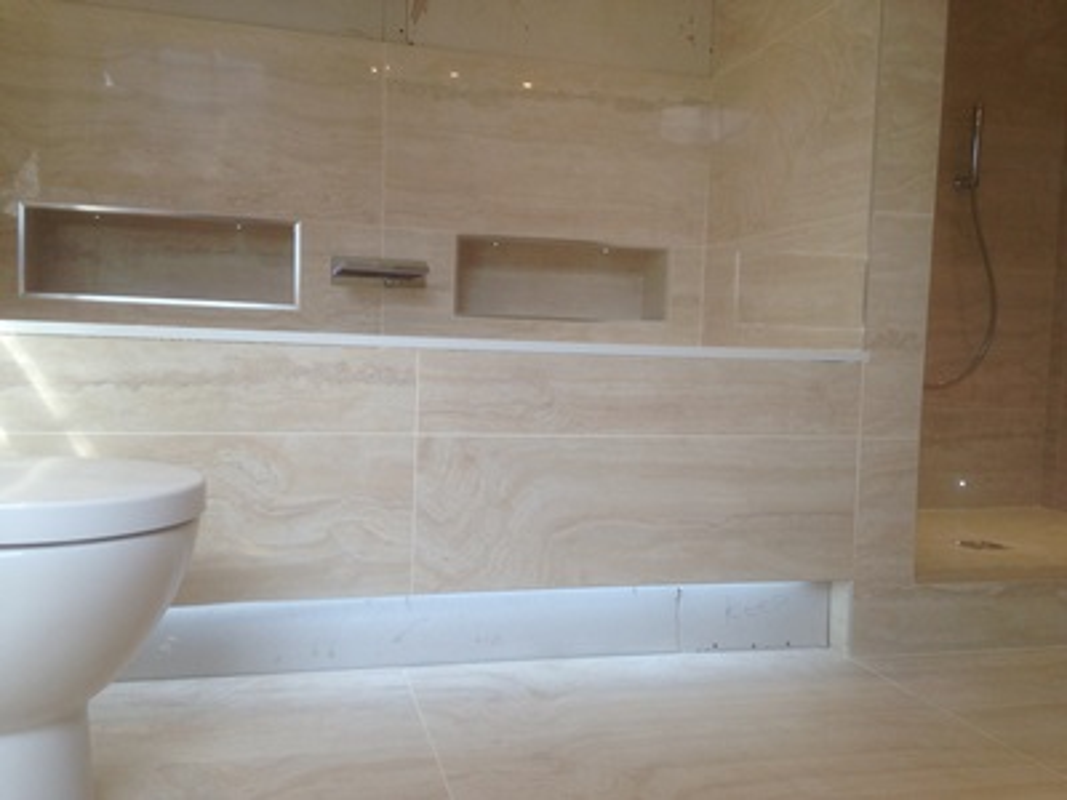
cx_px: 534
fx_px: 1017
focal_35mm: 33
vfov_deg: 42.9
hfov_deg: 55.4
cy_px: 400
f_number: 2.4
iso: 64
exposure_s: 1/120
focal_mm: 4.12
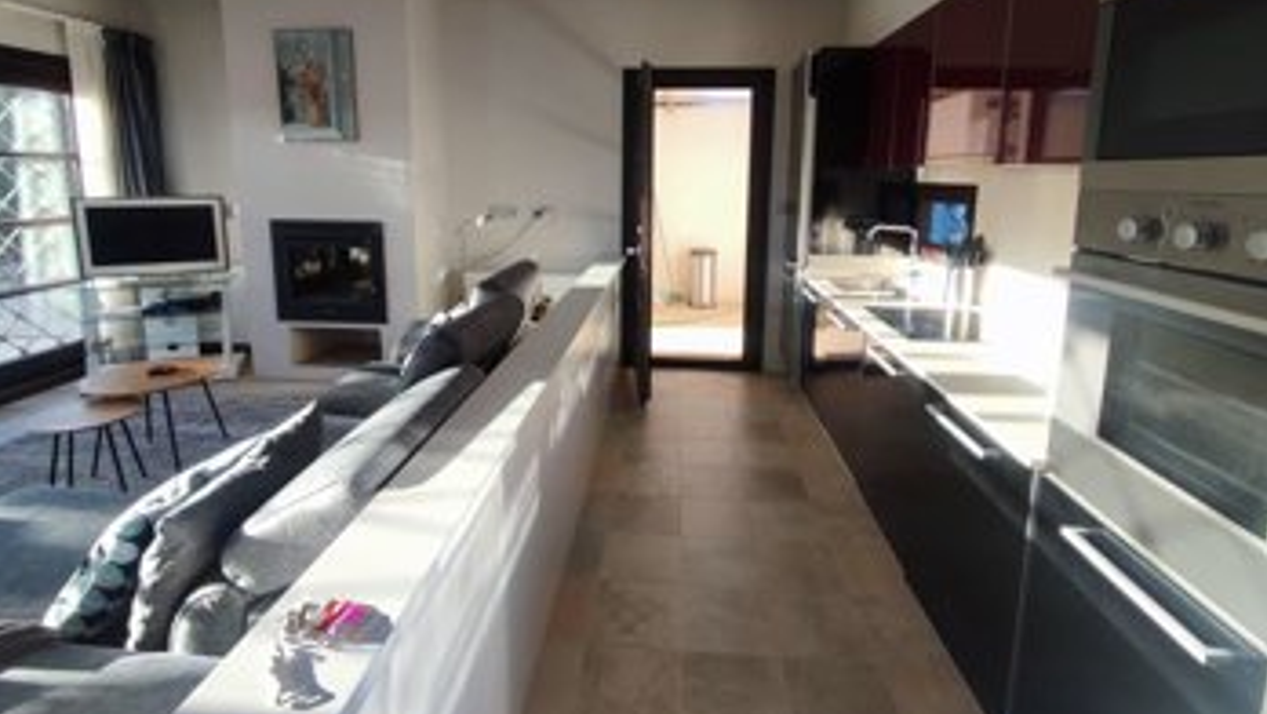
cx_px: 617
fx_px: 605
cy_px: 270
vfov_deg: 60.3
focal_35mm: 18
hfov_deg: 92.6
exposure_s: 1/100
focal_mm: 1.65
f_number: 2.2
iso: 58
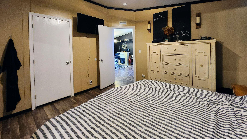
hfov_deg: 103.0
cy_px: 50
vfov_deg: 69.2
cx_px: 120
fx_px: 98
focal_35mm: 15
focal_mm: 1.74
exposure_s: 1/30
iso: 640
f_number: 2.2
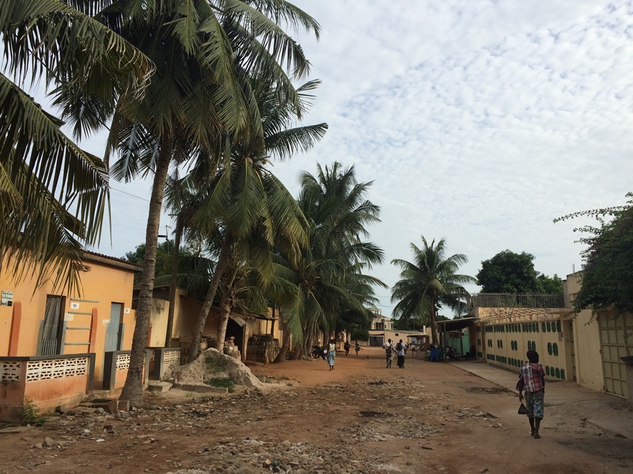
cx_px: 316
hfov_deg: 61.7
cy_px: 237
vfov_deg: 48.2
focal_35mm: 29
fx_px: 530
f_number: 2.2
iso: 32
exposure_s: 1/1466
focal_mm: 4.15
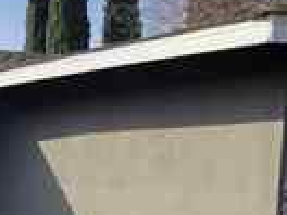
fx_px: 1045
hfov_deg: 14.5
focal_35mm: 126
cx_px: -148
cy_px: 280
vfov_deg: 11.5
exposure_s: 1/1884
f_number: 1.8
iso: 40
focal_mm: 5.4
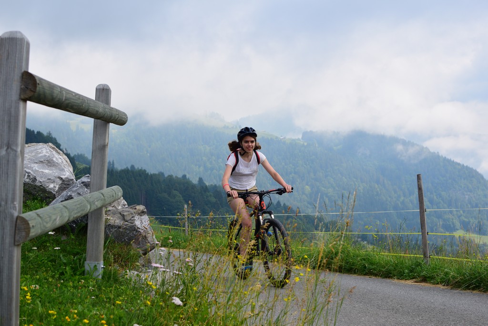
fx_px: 712
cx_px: 244
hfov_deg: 37.8
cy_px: 163
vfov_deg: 25.8
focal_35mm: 52
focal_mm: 35
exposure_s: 1/1250
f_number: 4.5
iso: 200
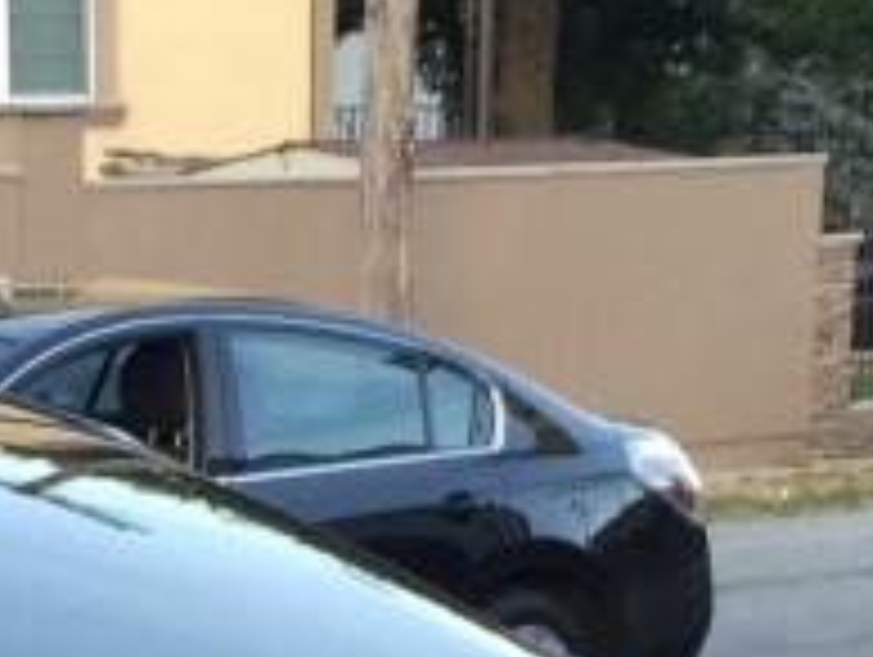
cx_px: -148
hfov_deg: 12.6
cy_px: 1274
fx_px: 3863
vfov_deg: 9.2
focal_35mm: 153
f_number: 2.2
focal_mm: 4.15
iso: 50
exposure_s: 1/120
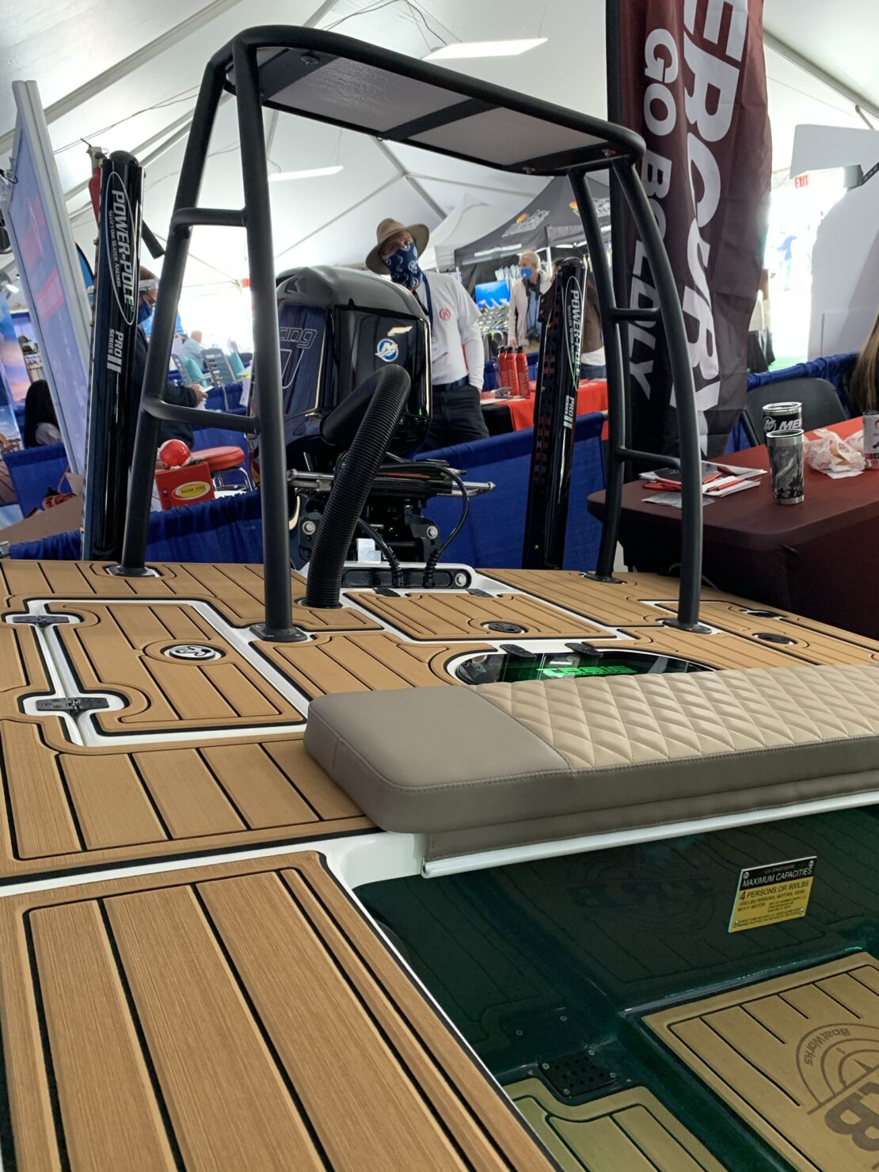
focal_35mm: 26
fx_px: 880
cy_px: 586
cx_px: 440
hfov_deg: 53.1
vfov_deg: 67.3
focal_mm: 4.25
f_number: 1.8
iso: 250
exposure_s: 1/60
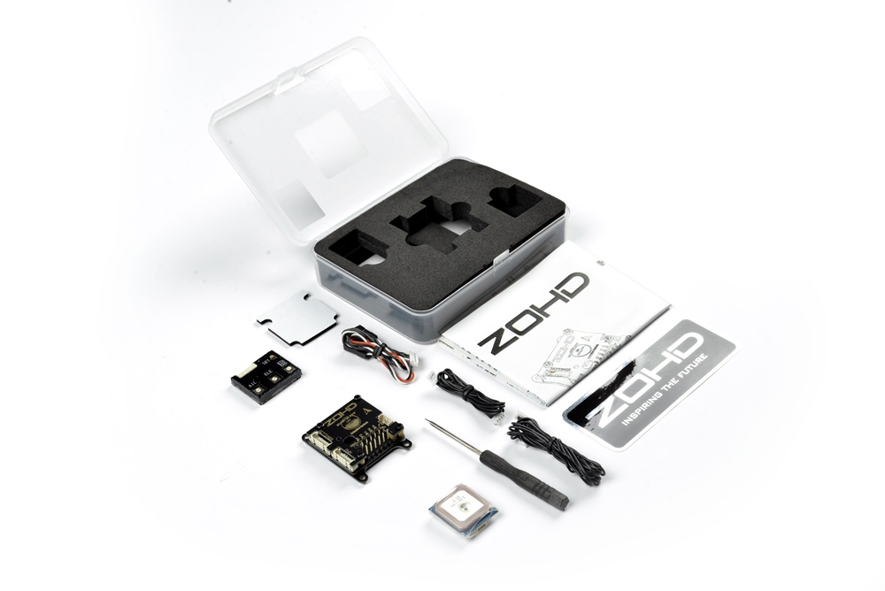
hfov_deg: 39.6
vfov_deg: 27.0
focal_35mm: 50
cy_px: 296
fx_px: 1230
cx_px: 442
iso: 200
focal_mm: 50
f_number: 16
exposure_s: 1/60
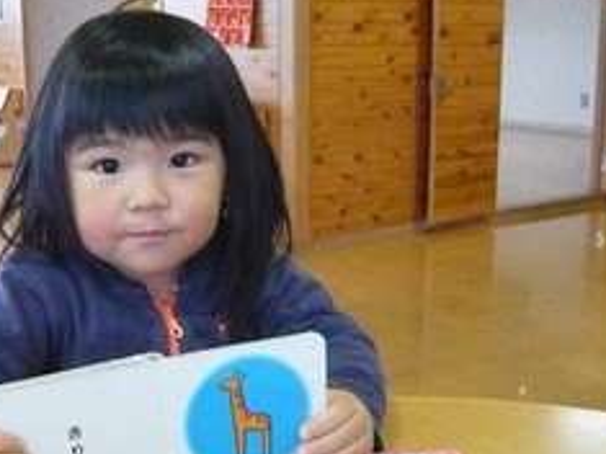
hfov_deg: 37.7
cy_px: 223
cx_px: 193
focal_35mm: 50
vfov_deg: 29.1
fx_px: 875
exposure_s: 1/125
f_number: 2.8
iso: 800
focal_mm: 4.6
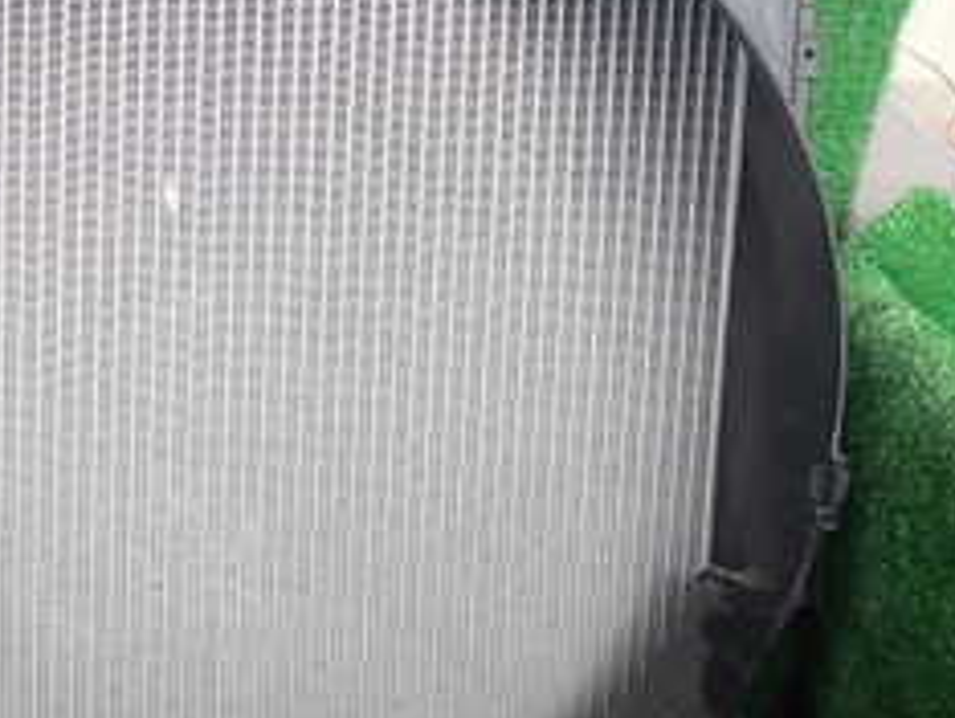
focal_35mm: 64
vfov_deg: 22.9
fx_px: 1767
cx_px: -16
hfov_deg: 28.3
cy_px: 273
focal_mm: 4.5
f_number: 2
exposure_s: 1/100
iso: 100
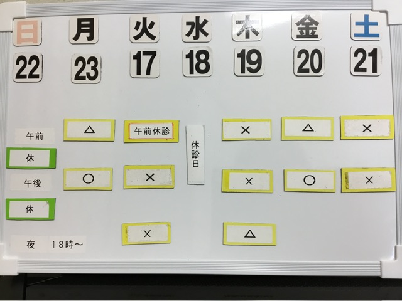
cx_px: 201
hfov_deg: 58.4
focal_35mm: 31
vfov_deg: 45.4
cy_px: 150
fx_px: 360
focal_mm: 3.3
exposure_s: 1/33
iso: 32
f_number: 2.4
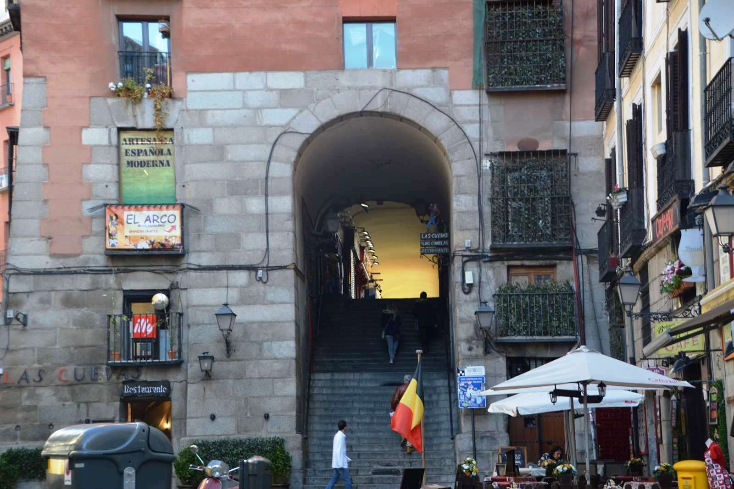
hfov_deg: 22.6
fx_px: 1835
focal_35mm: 90
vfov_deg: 15.2
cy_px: 244
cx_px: 367
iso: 100
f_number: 5.3
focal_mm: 60
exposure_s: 1/60
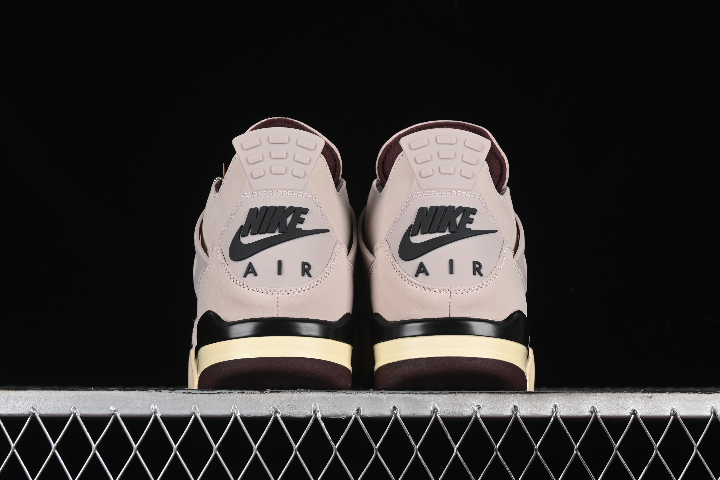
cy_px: 240
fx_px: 1500
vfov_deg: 18.2
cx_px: 360
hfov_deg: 27.0
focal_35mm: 75
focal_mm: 50
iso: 160
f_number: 8
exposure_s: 1/80
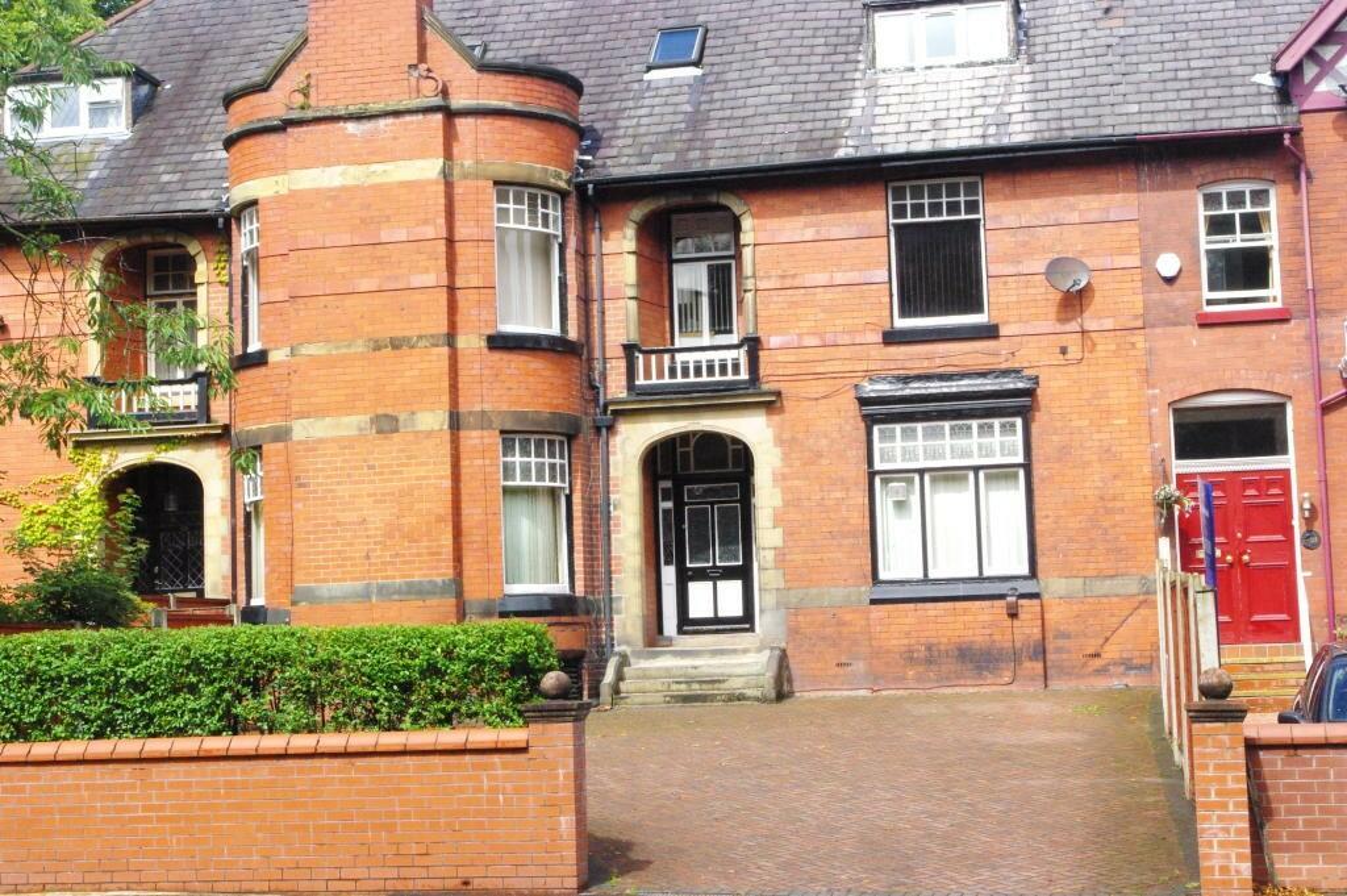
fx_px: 2243
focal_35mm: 60
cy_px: 448
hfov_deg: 33.4
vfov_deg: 22.6
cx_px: 674
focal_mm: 40
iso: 1600
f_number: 22
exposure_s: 1/180
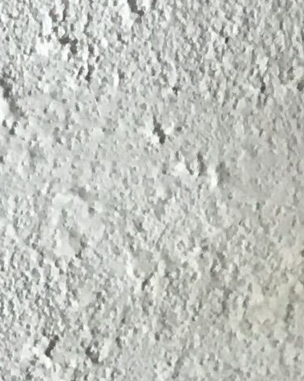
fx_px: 2711
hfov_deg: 5.8
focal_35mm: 241
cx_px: -743
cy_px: 1116
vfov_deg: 7.2
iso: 40
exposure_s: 1/33
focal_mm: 4.15
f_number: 2.2
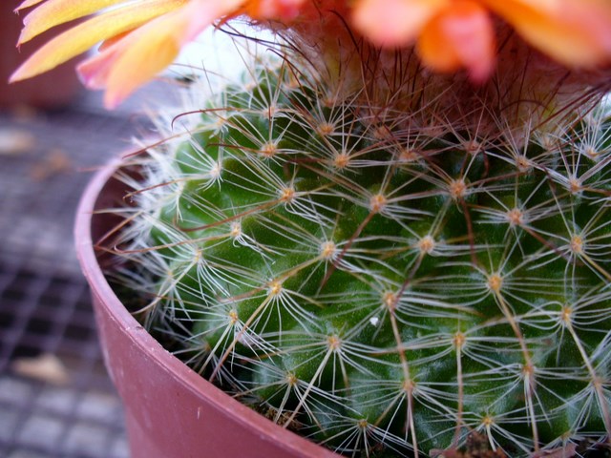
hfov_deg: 50.1
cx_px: 306
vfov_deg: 38.7
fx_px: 653
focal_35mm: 37
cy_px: 229
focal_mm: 6.1
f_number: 2.8
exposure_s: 1/50
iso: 100
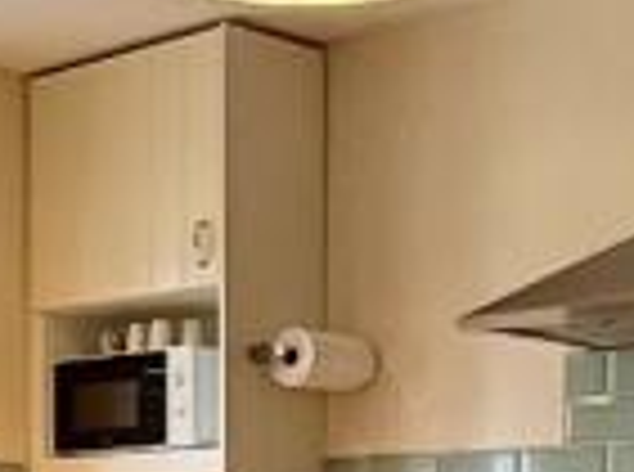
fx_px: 1863
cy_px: 571
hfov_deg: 18.1
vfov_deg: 14.0
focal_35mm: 102
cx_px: -175
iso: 160
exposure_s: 1/99
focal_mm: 2.22
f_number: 2.2
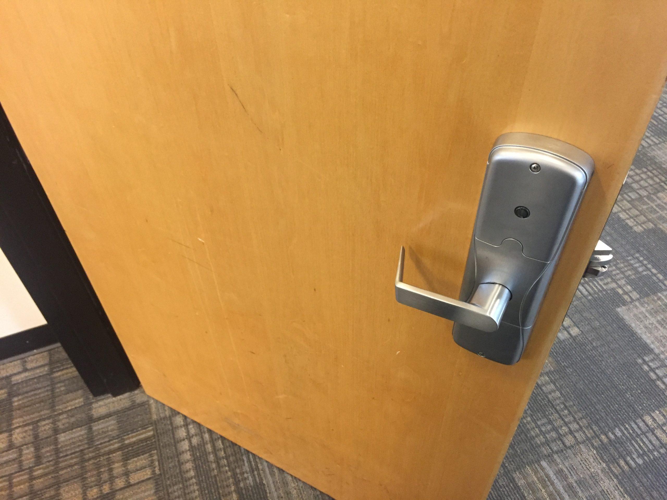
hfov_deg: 61.7
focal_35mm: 29
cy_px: 250
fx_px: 559
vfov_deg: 48.2
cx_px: 334
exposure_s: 1/30
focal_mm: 4.15
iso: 200
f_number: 2.2
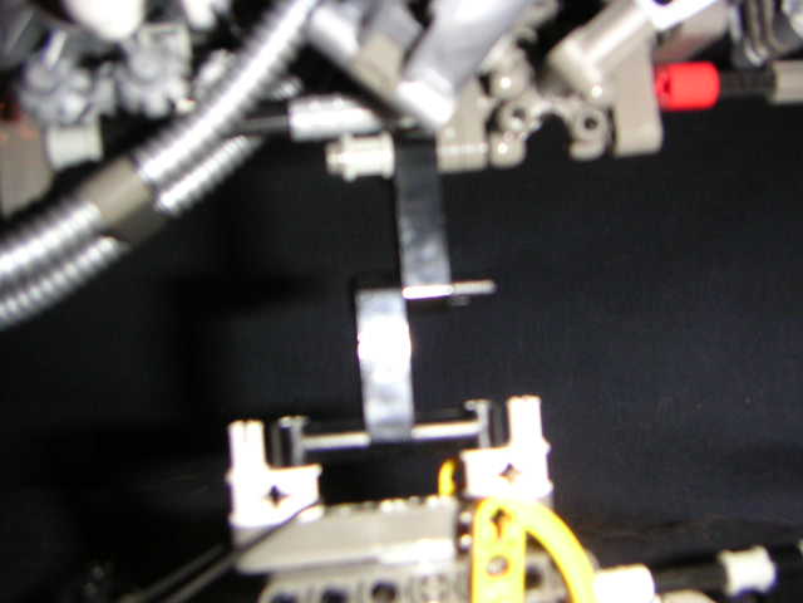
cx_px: 402
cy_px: 302
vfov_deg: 36.0
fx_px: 928
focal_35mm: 40
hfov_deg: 46.8
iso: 200
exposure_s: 1/45
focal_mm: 5.3
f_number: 2.9
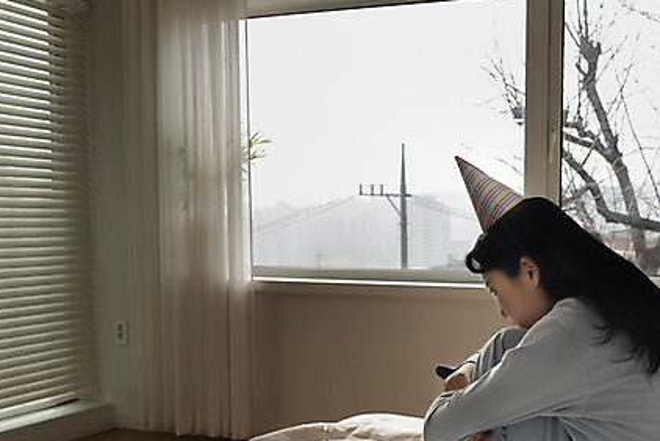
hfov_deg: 43.8
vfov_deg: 30.2
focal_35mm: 44
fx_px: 807
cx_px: 445
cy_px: 308
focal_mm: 31
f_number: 5
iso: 400
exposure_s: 1/640
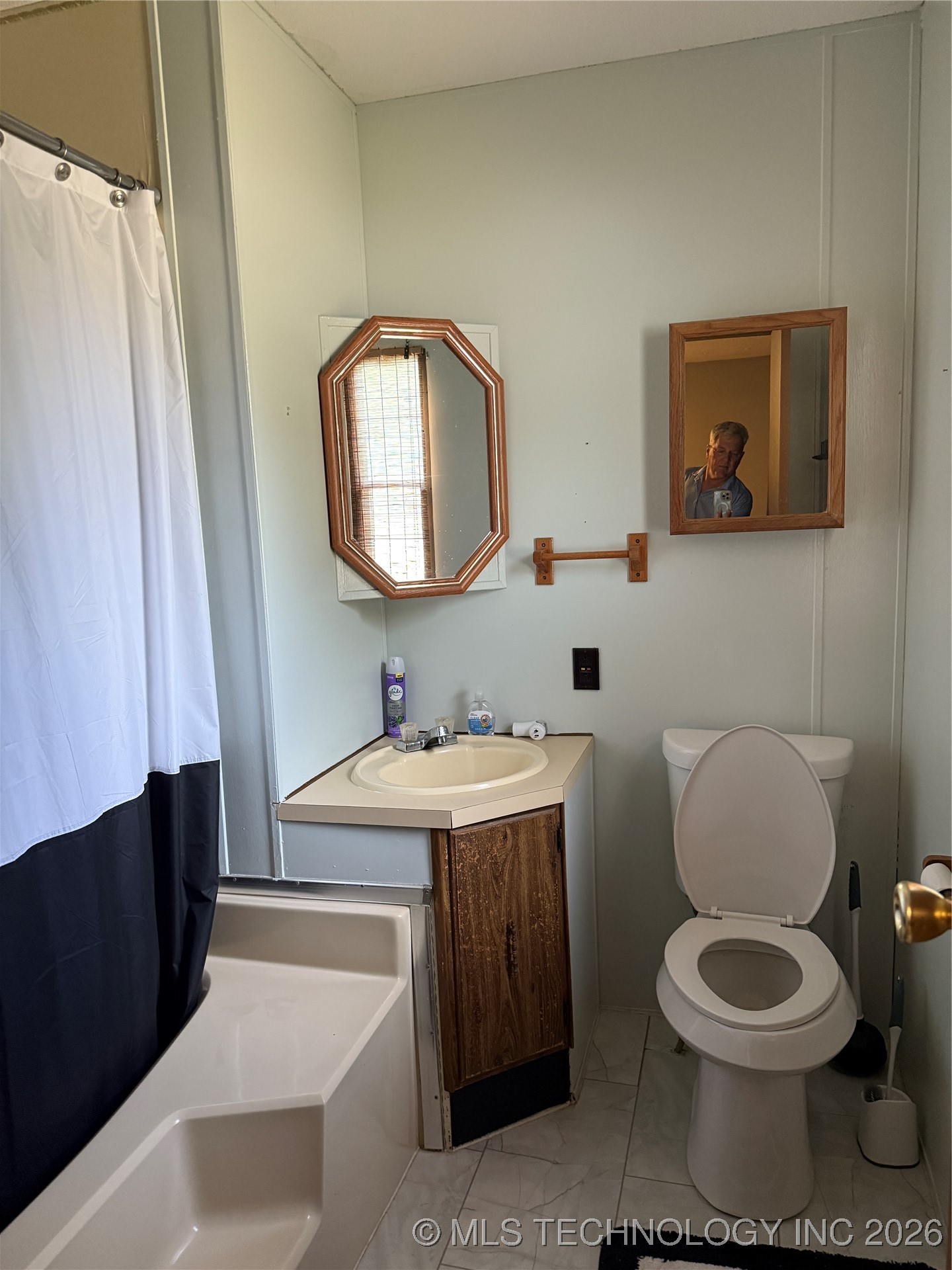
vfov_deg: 71.6
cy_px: 635
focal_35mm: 24
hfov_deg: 56.8
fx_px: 880
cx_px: 476
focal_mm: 6.76
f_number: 1.78
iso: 400
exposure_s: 1/60
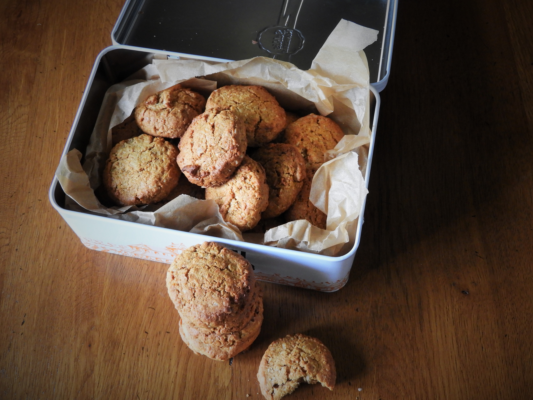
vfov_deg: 32.2
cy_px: 200
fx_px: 693
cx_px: 266
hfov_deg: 42.1
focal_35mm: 45
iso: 400
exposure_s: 1/30
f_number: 4
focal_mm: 8.1
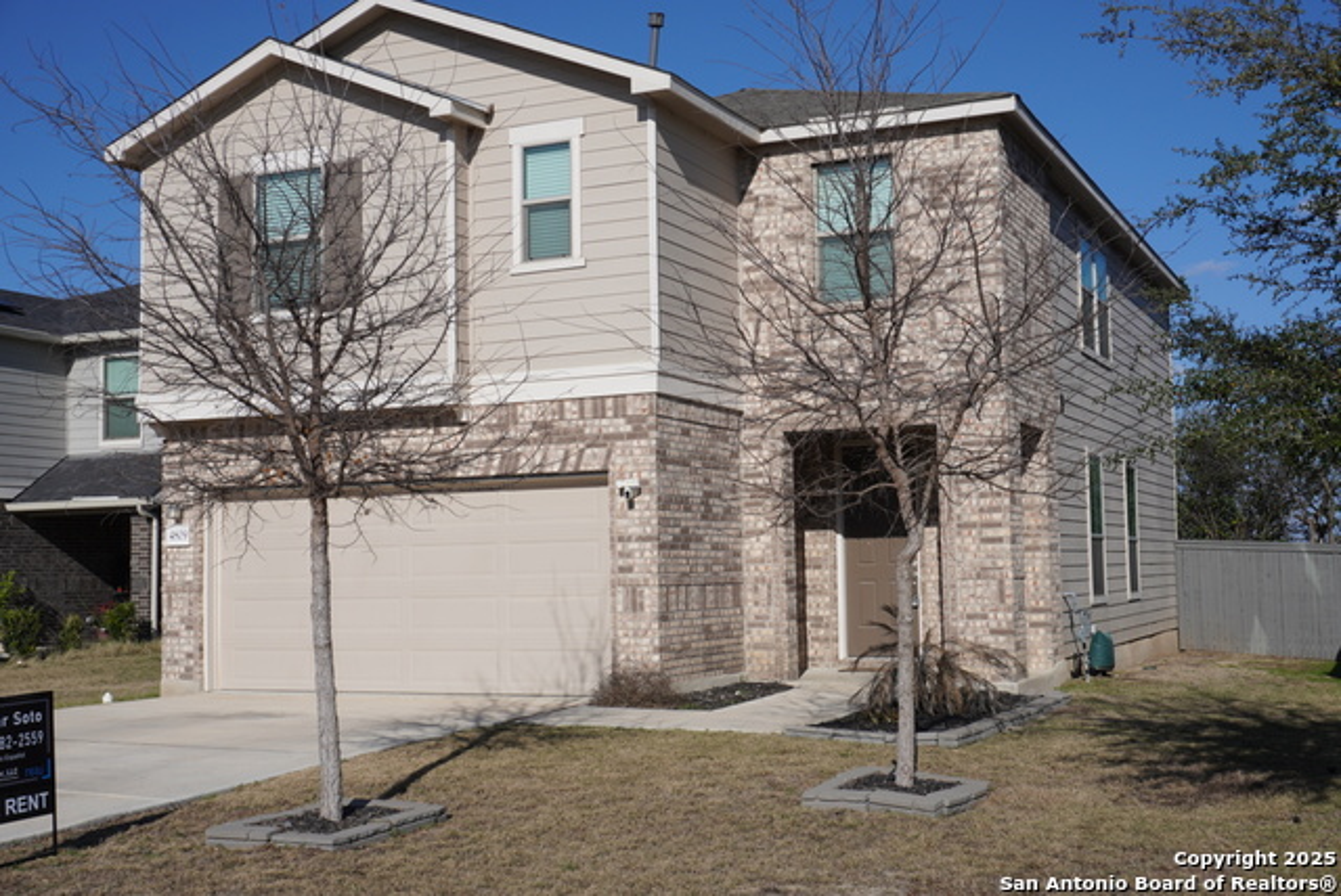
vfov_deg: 32.0
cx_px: 670
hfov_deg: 46.4
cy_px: 448
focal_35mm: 42
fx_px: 1566
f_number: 14
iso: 100
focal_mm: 28
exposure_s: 1/200
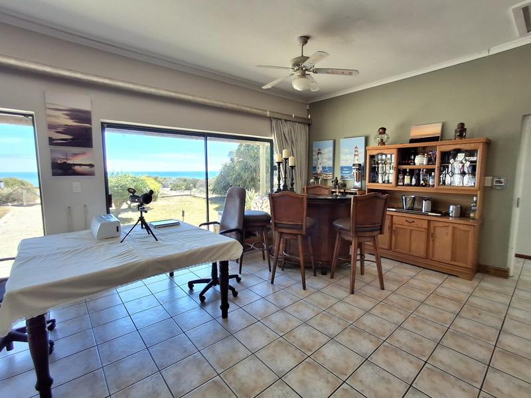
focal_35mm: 16
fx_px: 245
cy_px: 199
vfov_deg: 78.1
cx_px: 266
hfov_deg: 94.5
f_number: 2.2
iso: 40
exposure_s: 1/238
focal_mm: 1.64
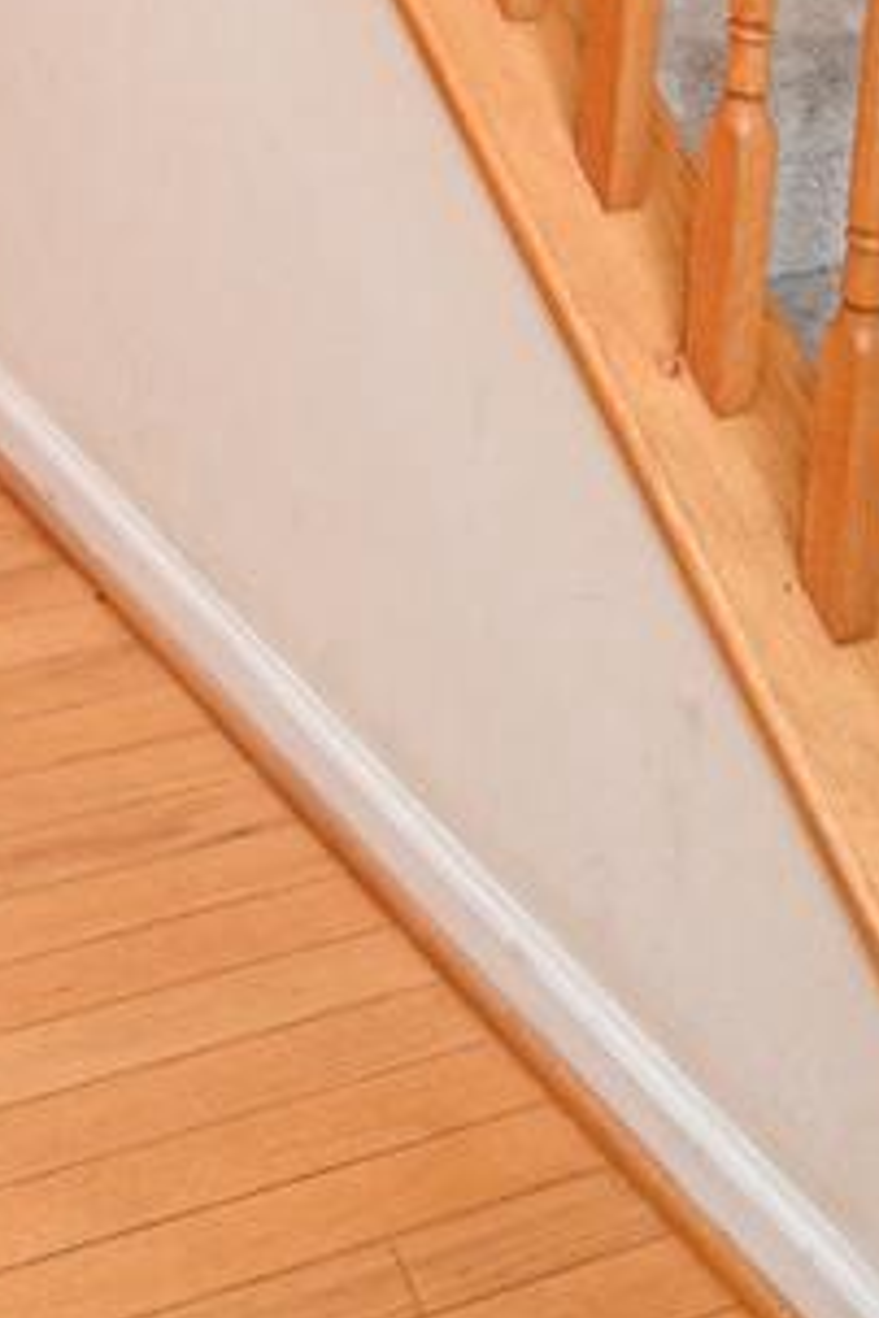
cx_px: -342
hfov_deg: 15.8
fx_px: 2966
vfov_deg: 19.6
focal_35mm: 81
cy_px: -961
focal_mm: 16
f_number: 2.8
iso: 1000
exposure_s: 1/200
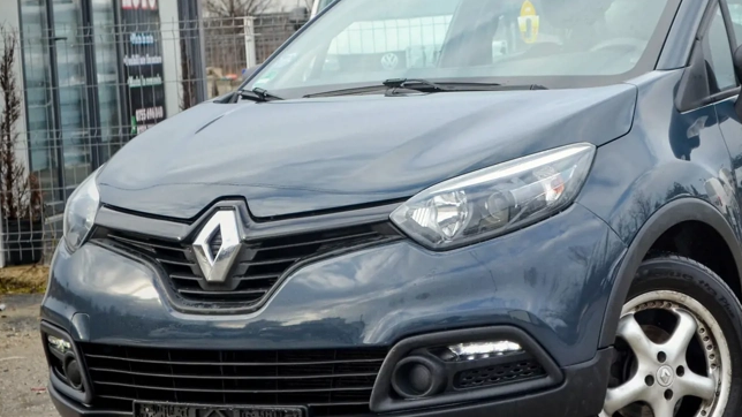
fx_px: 2632
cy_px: 167
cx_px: 551
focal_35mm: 134
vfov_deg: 9.1
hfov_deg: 16.0
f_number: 5.6
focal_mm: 55
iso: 200
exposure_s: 1/200
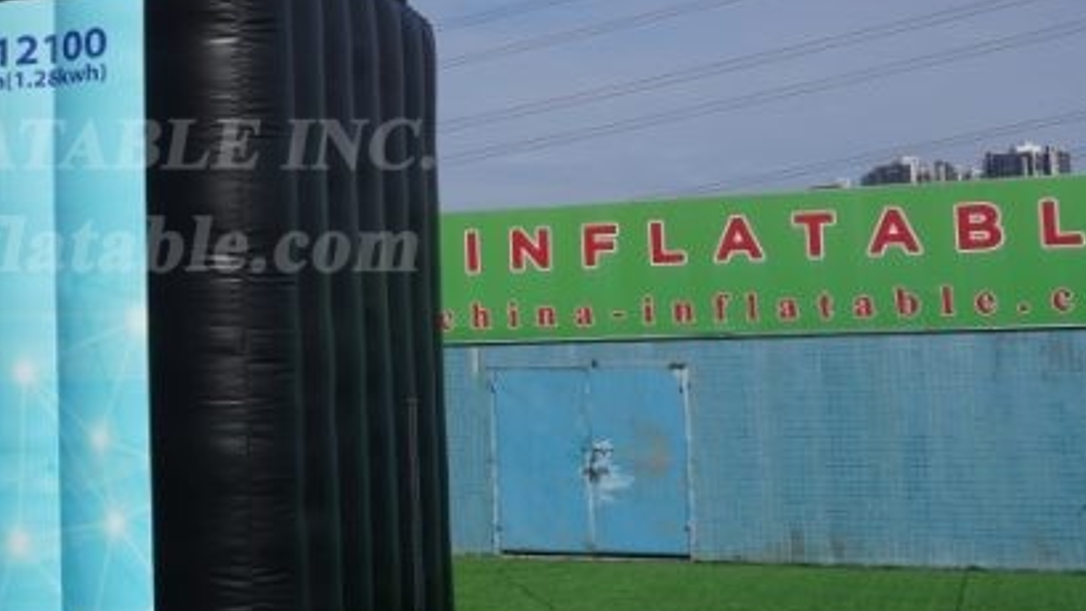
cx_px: -45
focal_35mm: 63
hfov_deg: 30.5
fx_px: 1814
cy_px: 195
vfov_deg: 19.0
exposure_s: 1/500
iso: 100
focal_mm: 16
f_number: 8
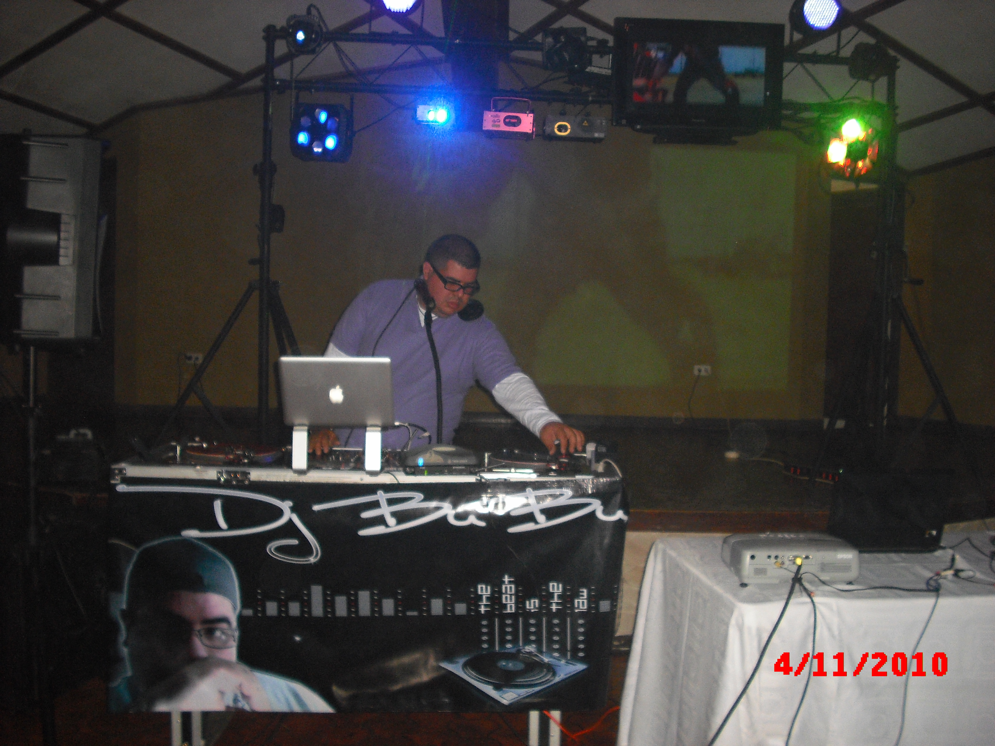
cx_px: 498
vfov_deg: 37.7
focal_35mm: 38
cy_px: 373
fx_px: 1092
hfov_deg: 49.0
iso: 200
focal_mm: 6.2
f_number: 2.8
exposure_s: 1/60
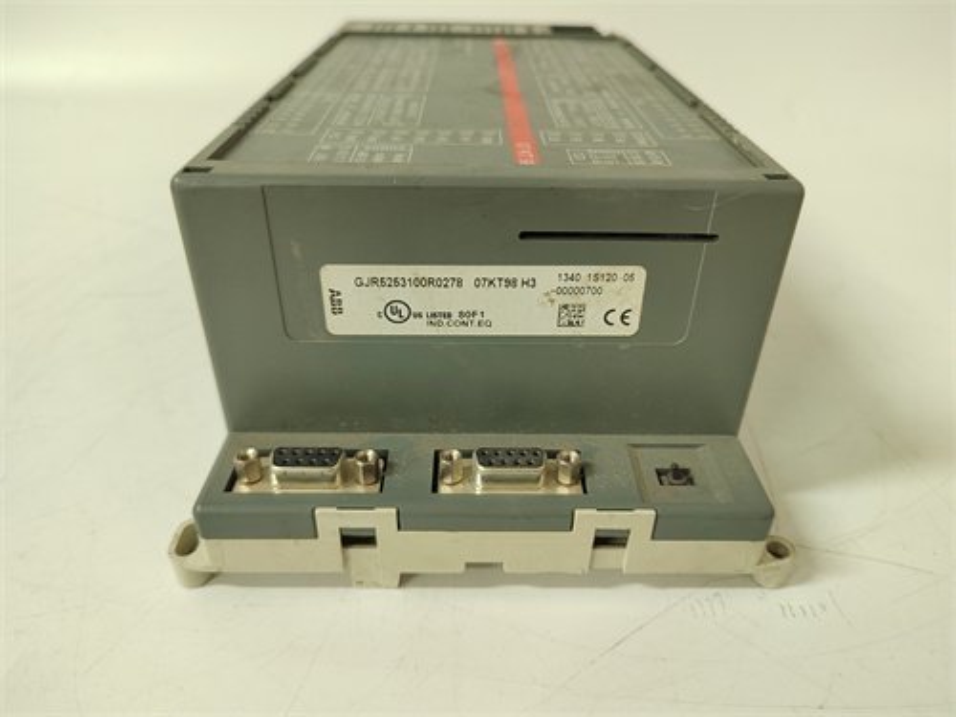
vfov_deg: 58.9
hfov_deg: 73.9
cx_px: 478
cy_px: 358
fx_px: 635
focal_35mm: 23
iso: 1550
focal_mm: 5.52
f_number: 1.9
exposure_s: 1/50
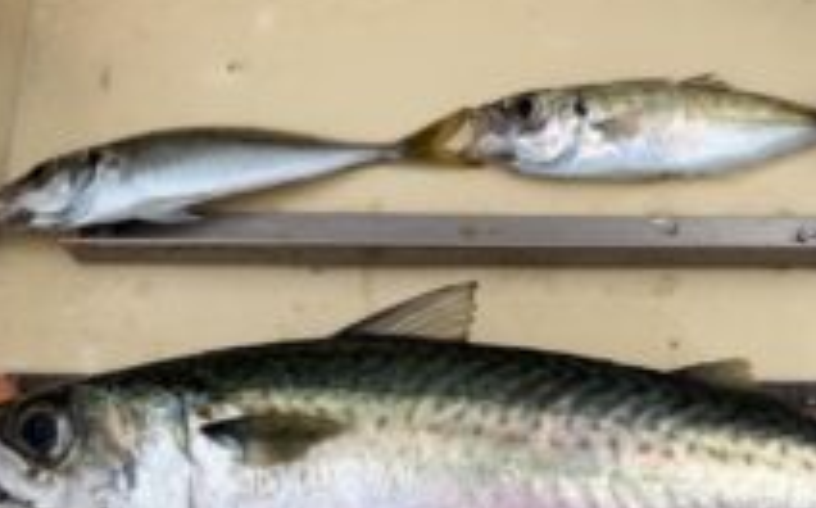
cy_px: 427
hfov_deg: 37.9
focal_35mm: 52
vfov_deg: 24.3
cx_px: 612
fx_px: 1155
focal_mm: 5.96
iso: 50
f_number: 1.6
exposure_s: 1/5814
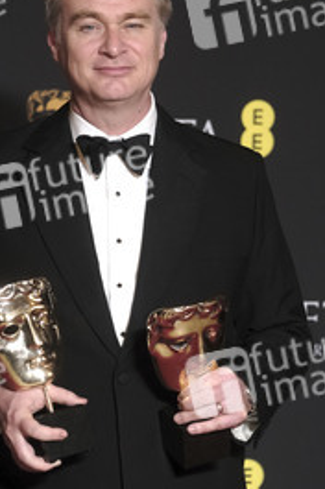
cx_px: 113
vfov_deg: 8.2
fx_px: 3408
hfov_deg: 5.5
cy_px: 282
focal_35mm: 251
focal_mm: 110.6
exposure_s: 1/250
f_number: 2.8
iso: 1600
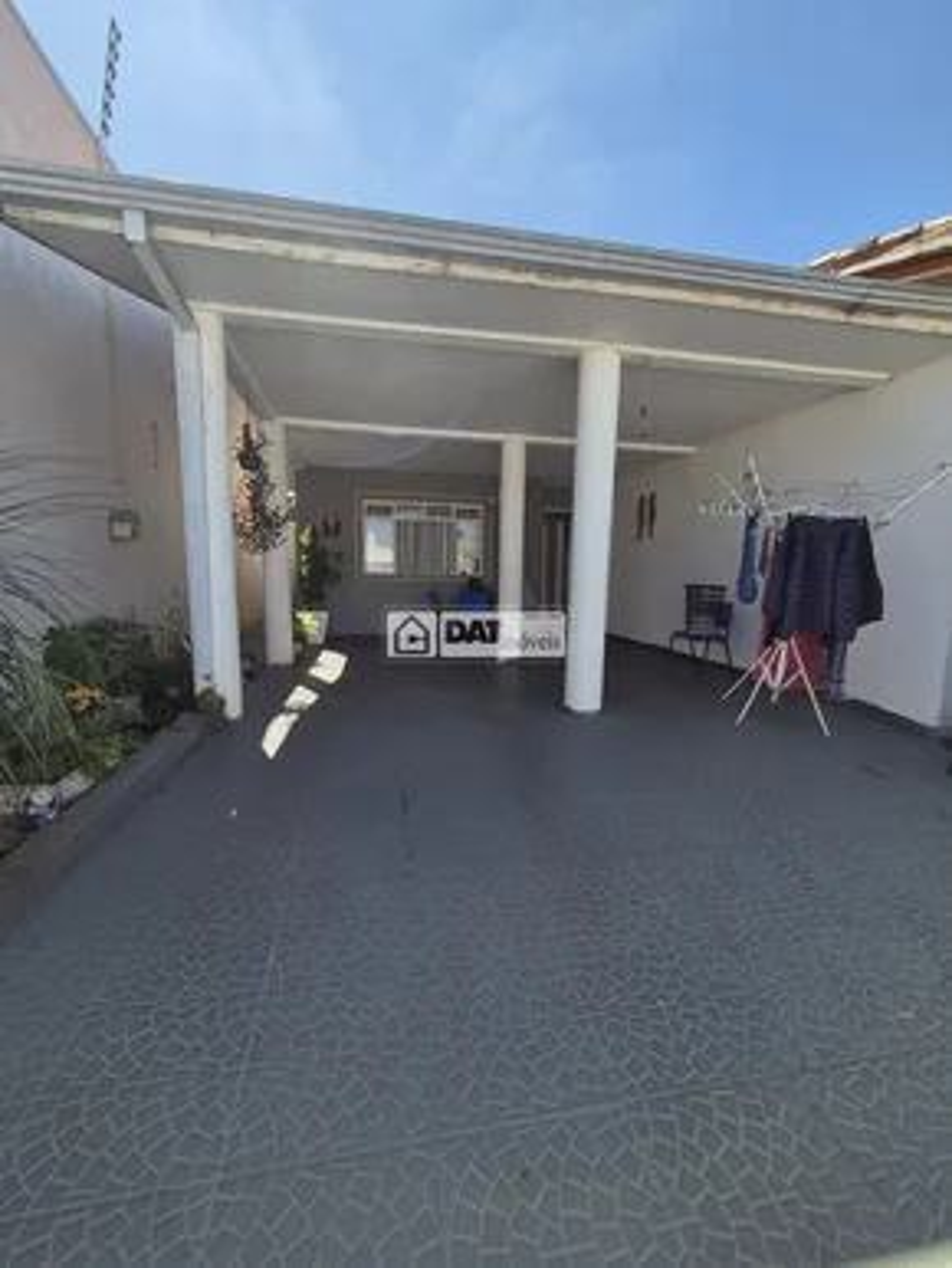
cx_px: 476
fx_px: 476
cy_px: 634
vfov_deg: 106.1
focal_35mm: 13
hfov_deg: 90.0
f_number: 2.2
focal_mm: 2.2
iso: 50
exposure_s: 1/1268
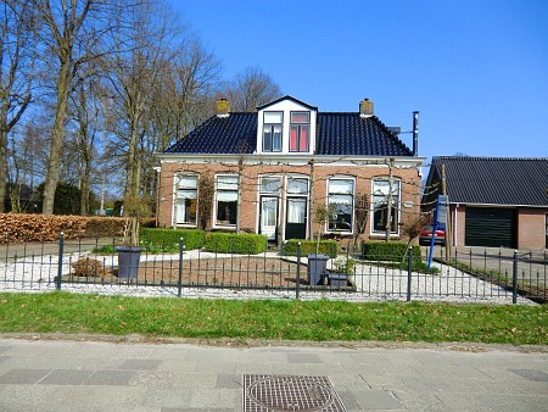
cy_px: 206
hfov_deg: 71.6
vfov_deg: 56.9
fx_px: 380
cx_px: 274
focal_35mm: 24
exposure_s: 1/640
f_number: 3.2
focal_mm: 4.3
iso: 64
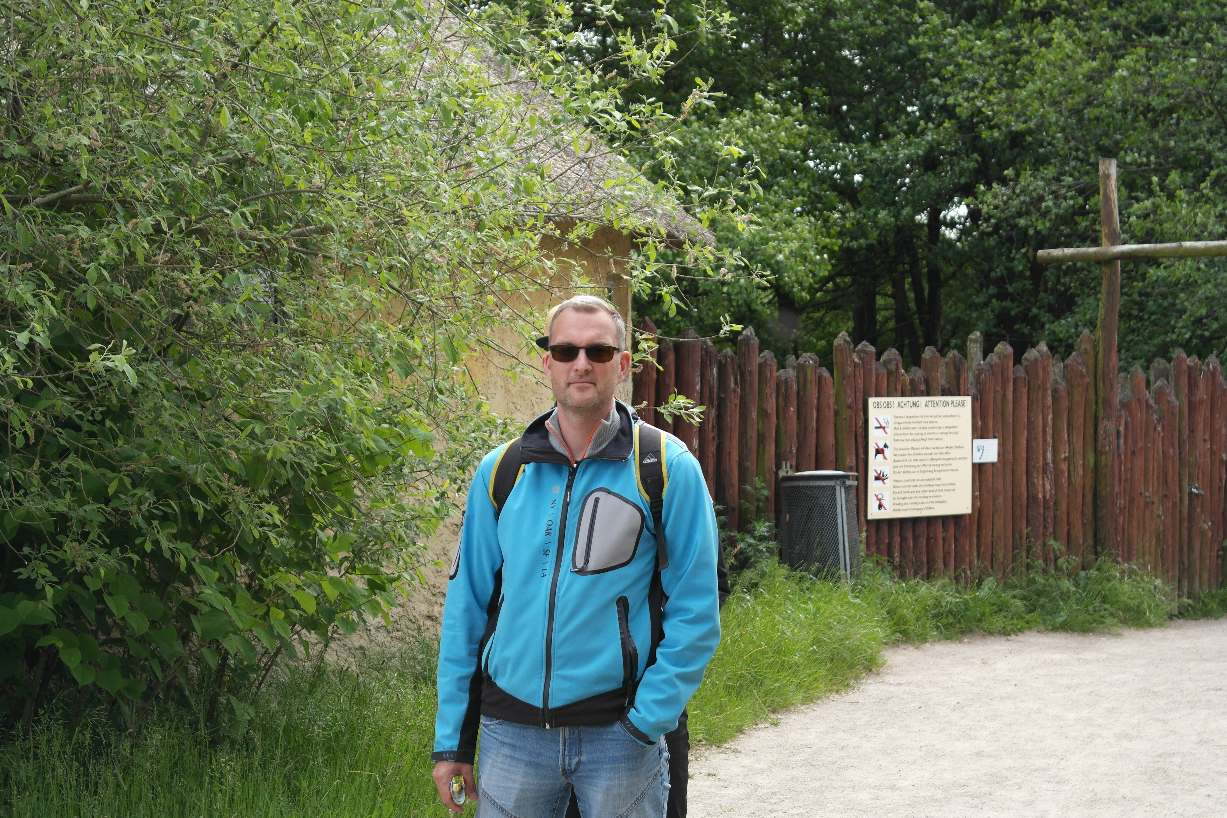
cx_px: 614
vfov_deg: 17.7
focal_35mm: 77
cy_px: 409
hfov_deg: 26.3
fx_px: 2624
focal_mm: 50
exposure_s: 1/160
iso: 100
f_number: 5.6
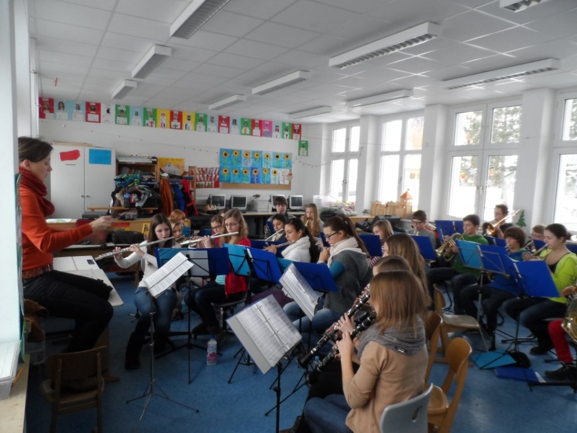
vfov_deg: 56.8
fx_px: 400
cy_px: 216
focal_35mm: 24
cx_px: 288
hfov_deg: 71.6
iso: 160
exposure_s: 1/30
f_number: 3.2
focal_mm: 4
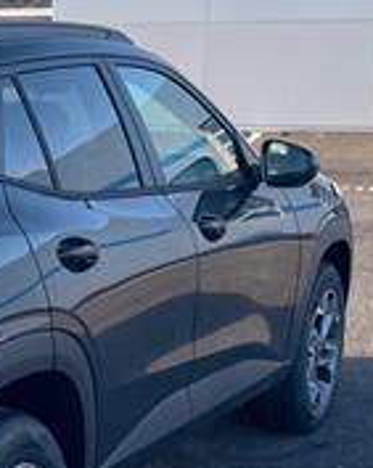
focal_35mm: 92
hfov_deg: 15.4
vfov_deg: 20.8
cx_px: -188
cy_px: 296
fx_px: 1273
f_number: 1.6
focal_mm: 4.2
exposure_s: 1/370
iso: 32
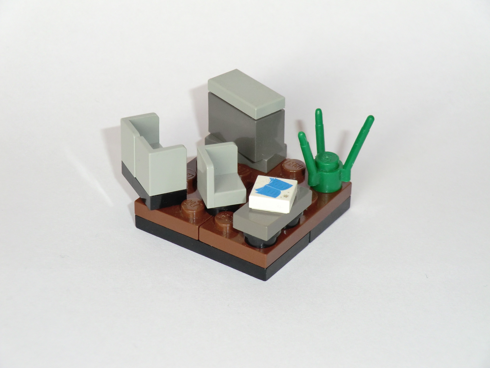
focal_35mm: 89
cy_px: 184
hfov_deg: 22.0
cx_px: 245
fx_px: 1260
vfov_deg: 16.6
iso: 250
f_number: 4.8
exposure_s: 1/60
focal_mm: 16
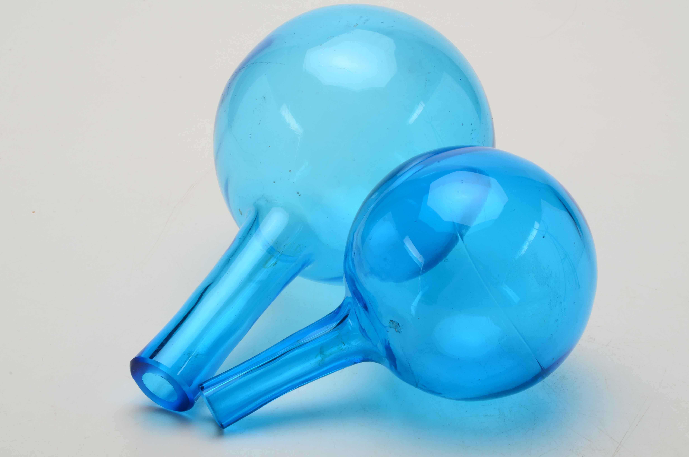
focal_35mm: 75
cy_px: 228
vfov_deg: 18.1
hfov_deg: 27.0
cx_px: 344
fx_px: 1432
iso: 100
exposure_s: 1/160
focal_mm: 50
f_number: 32
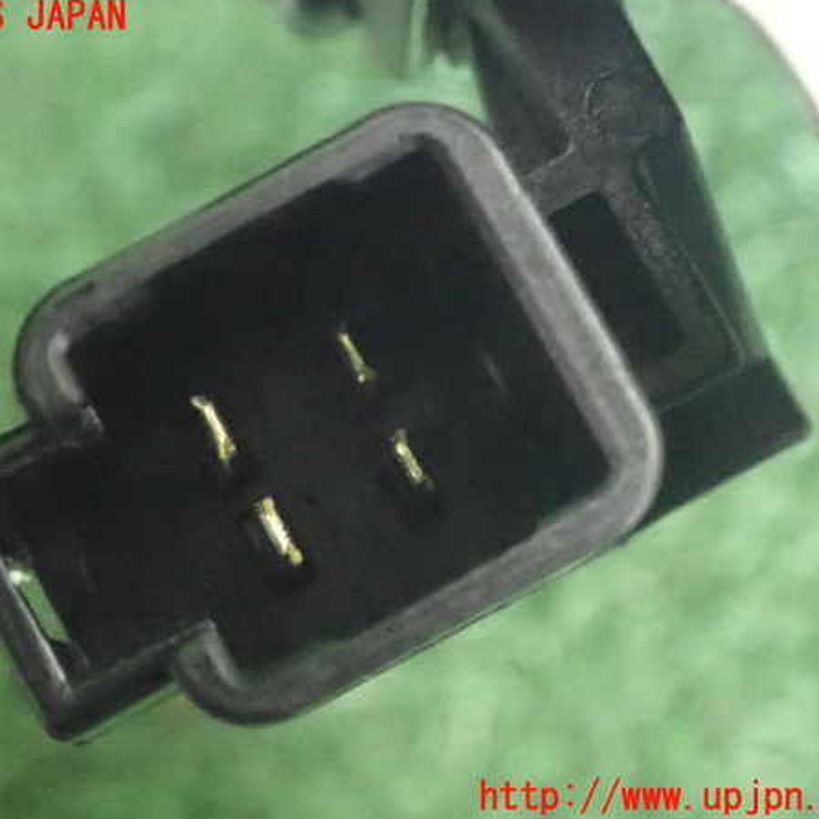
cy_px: 408
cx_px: 343
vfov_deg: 14.7
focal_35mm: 119
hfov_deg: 14.6
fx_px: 3185
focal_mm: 18
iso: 6400
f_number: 4.9
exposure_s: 1/20
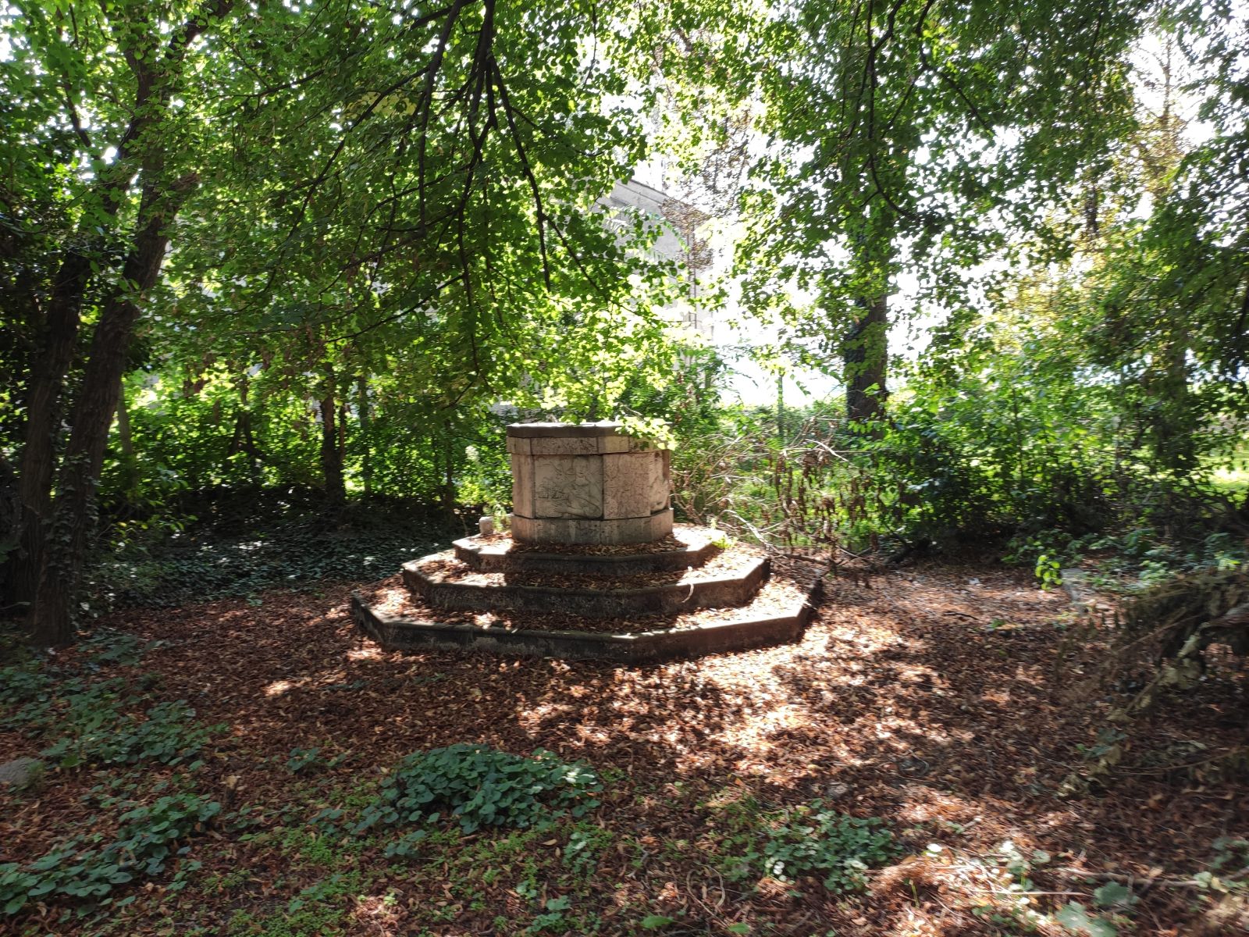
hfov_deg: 69.4
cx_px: 624
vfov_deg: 54.9
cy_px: 468
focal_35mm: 25
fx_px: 902
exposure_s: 1/100
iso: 112
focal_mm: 4.74
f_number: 1.79
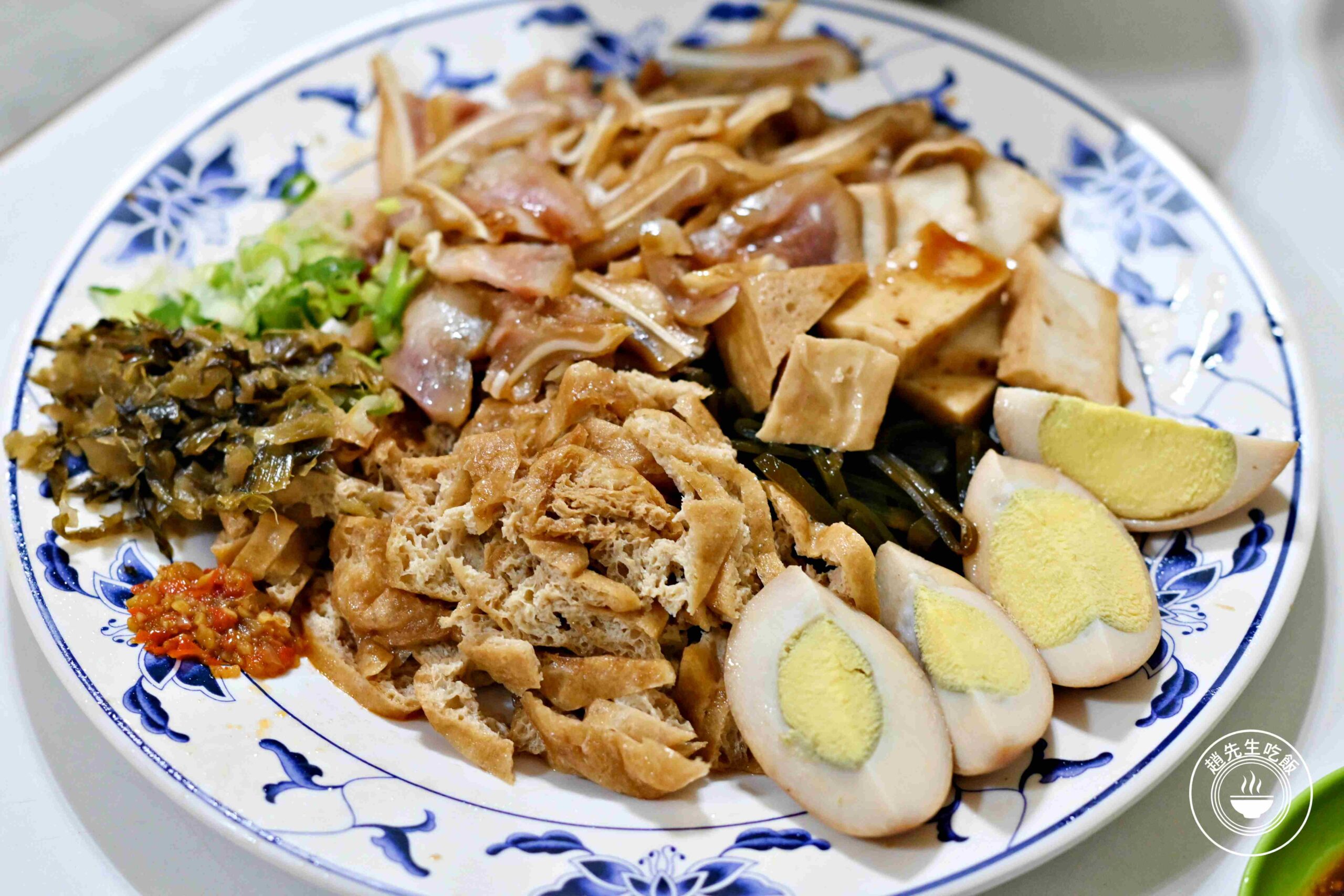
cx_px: 672
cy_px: 448
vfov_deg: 18.2
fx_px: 2800
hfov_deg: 27.0
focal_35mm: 75
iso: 1600
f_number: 3.2
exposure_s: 1/160
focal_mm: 50
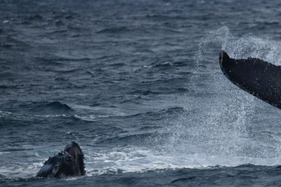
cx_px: 234
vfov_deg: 1.8
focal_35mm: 765
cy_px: 109
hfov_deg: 2.7
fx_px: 5971
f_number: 6
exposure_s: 1/8000
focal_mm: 450
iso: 800
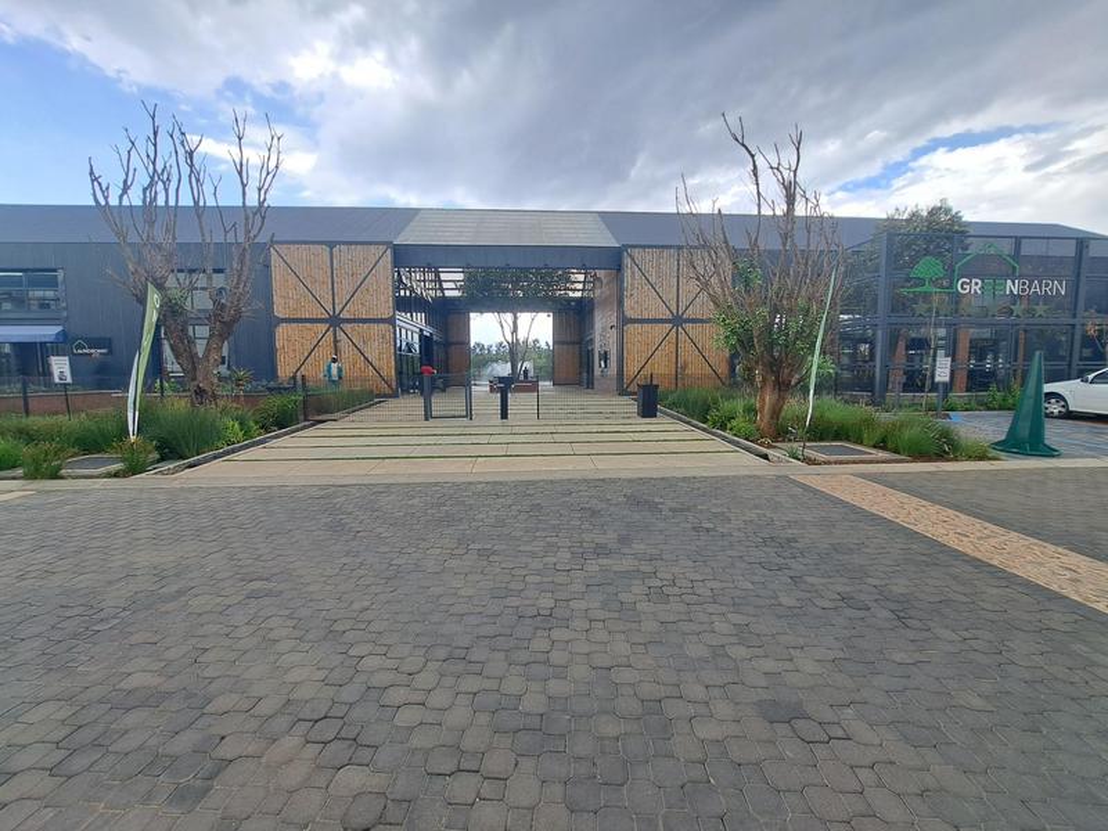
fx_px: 416
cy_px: 416
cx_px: 554
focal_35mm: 13
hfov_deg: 106.2
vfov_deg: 89.9
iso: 50
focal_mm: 1.74
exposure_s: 1/211
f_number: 2.2
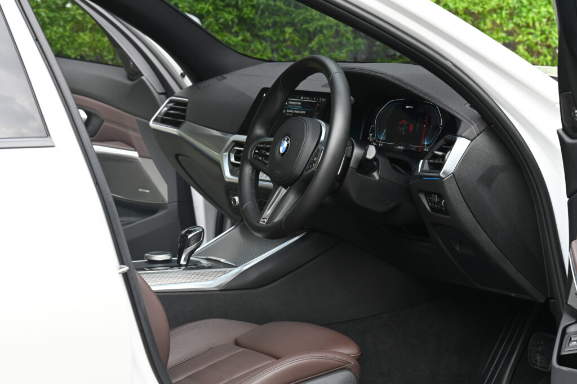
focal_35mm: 135
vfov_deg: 10.1
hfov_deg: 15.2
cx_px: 288
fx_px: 2162
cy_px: 192
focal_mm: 135
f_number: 11
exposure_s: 1/60
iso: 800
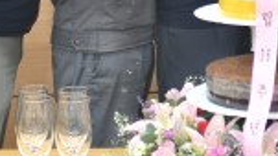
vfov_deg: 6.7
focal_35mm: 175
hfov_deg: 12.1
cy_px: -167
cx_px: 306
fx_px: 1290
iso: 800
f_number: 4.5
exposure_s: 1/80
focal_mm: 42
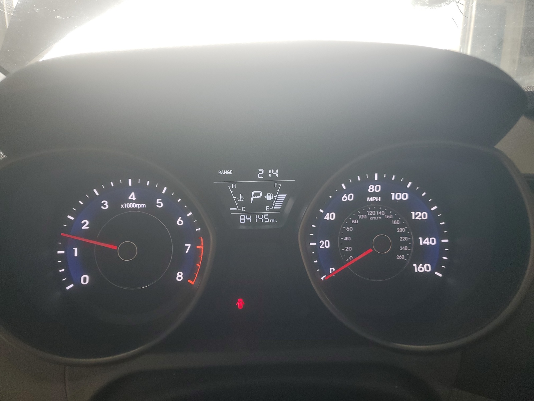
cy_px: 200
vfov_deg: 53.1
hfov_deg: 67.3
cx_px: 267
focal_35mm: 26
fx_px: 401
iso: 69
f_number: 1.5
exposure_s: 1/120
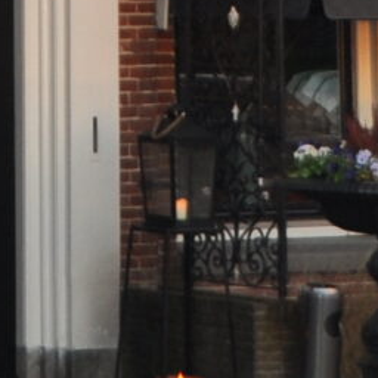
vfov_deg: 5.0
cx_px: -563
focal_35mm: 344
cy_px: -504
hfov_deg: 4.9
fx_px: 4253
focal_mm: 27
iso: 280
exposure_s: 1/200
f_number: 3.8
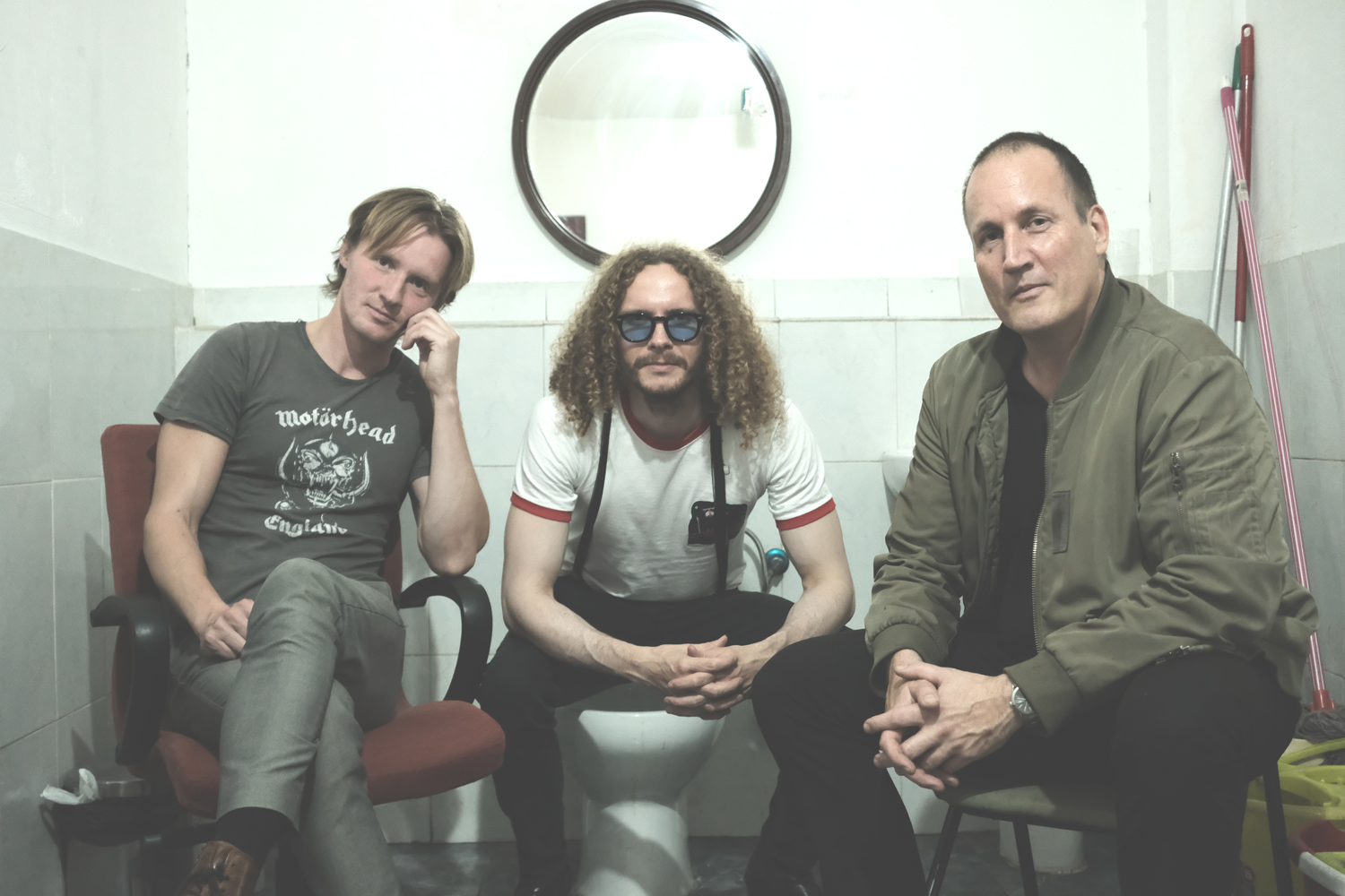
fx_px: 1532
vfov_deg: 32.6
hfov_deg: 47.4
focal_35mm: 41
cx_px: 672
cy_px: 448
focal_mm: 27
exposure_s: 1/38
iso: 3200
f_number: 2.8
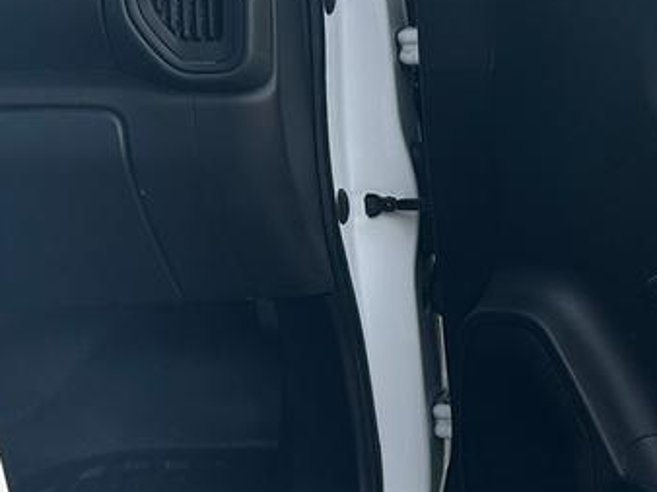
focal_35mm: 91
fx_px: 1726
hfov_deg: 19.2
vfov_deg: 16.1
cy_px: 126
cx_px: 947
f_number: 1.78
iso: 80
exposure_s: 1/680
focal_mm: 6.86
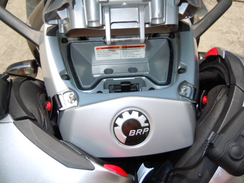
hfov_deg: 60.0
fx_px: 211
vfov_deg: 46.8
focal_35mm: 30
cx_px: 122
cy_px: 92
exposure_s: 1/800
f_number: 3.5
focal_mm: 5.4
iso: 100
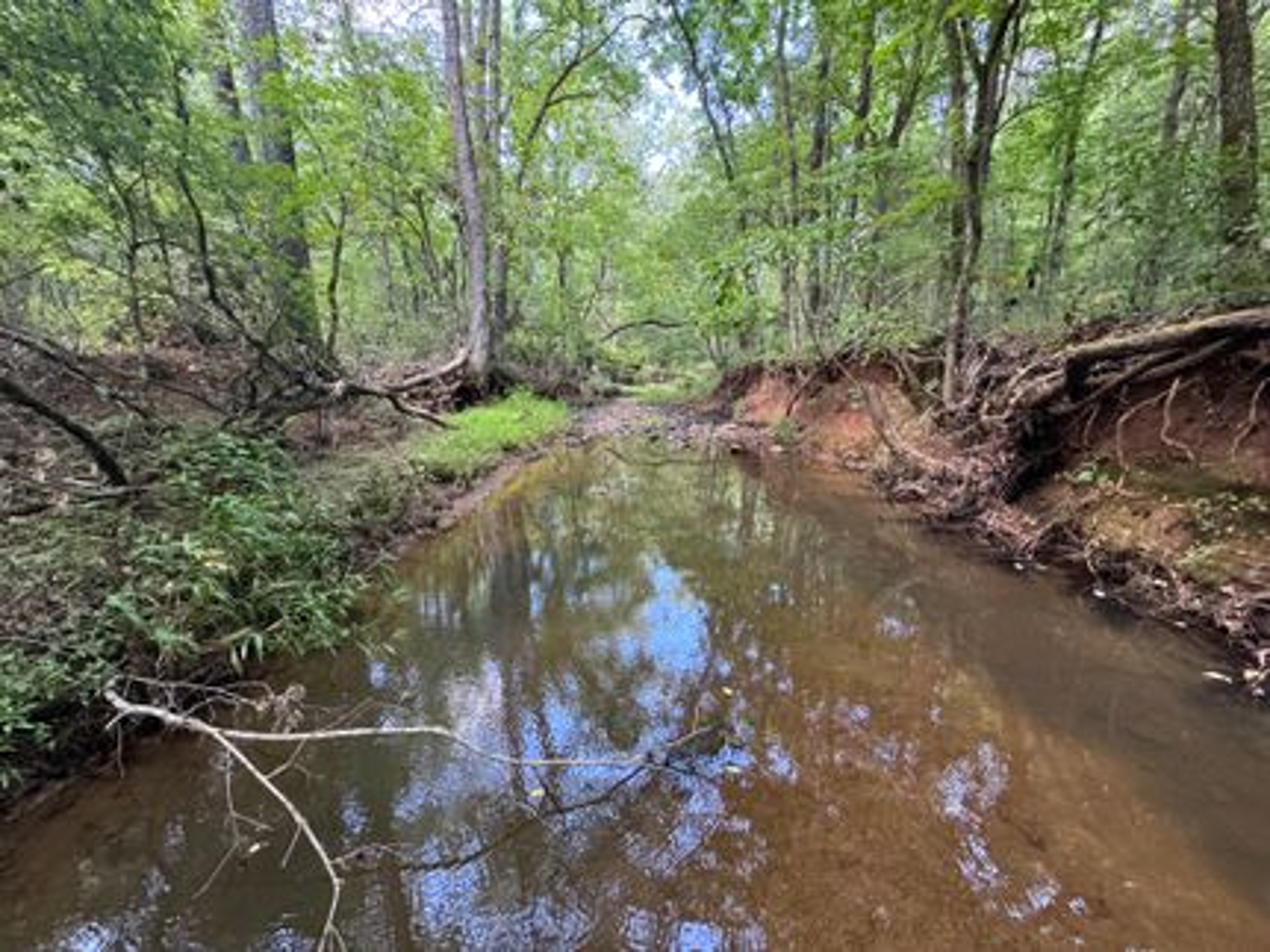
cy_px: 476
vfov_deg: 85.6
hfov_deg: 102.1
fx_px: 513
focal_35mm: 14
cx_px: 635
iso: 250
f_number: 2.2
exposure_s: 1/99
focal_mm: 2.22
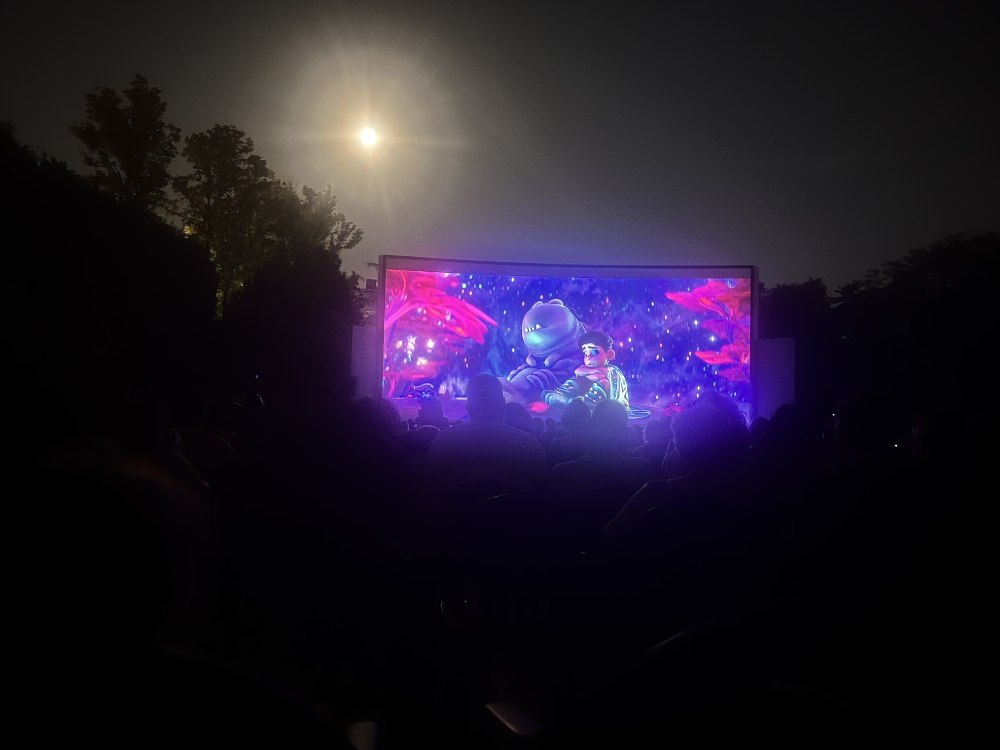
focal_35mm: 27
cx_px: 491
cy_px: 380
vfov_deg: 51.4
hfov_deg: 65.3
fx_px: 780
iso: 640
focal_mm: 5.7
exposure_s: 1/9
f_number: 1.5
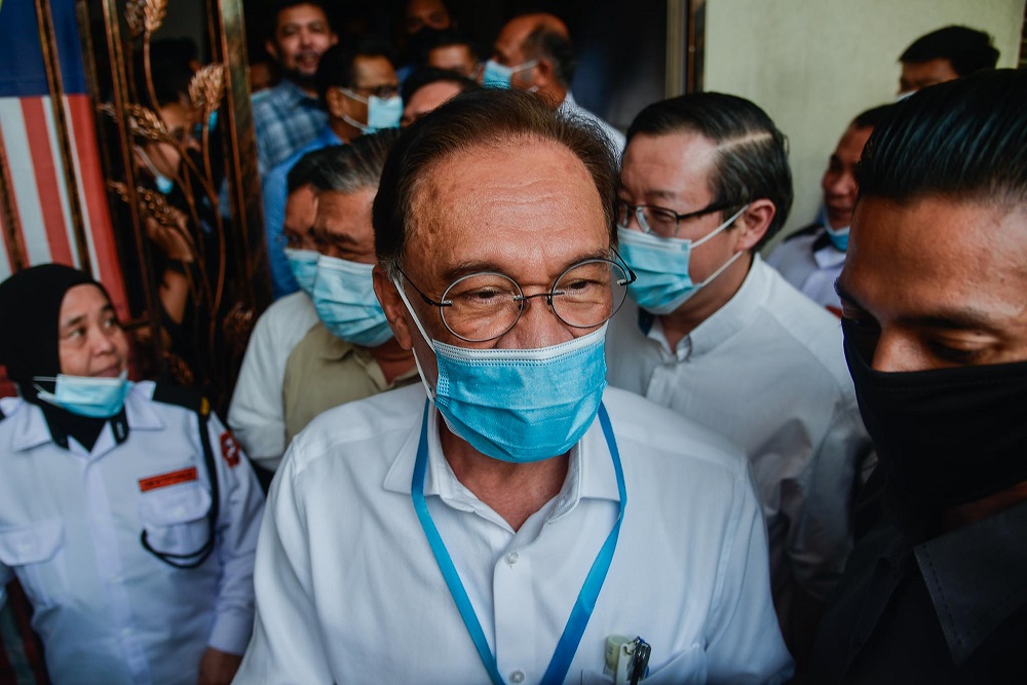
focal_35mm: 24
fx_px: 685
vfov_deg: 53.1
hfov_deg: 73.7
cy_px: 342
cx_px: 514
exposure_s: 1/200
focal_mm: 24
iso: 110
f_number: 4
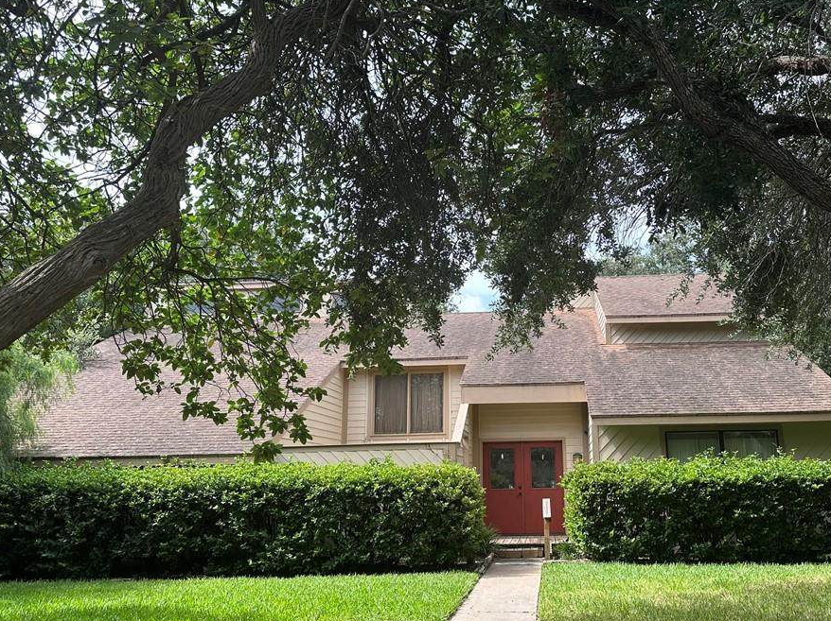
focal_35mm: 28
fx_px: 672
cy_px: 284
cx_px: 451
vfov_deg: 49.6
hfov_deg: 63.4
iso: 80
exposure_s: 1/729
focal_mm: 6.86
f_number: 1.78
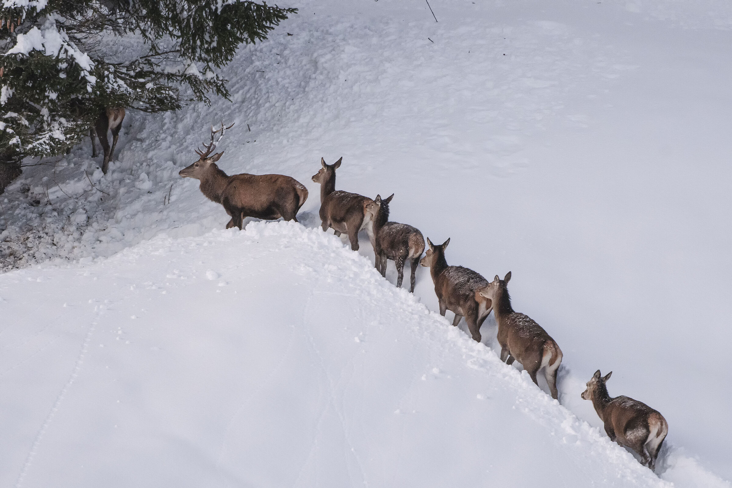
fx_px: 9454
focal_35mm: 465
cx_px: 366
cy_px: 244
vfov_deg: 3.0
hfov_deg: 4.4
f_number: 5.6
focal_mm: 310
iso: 3200
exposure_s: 1/125
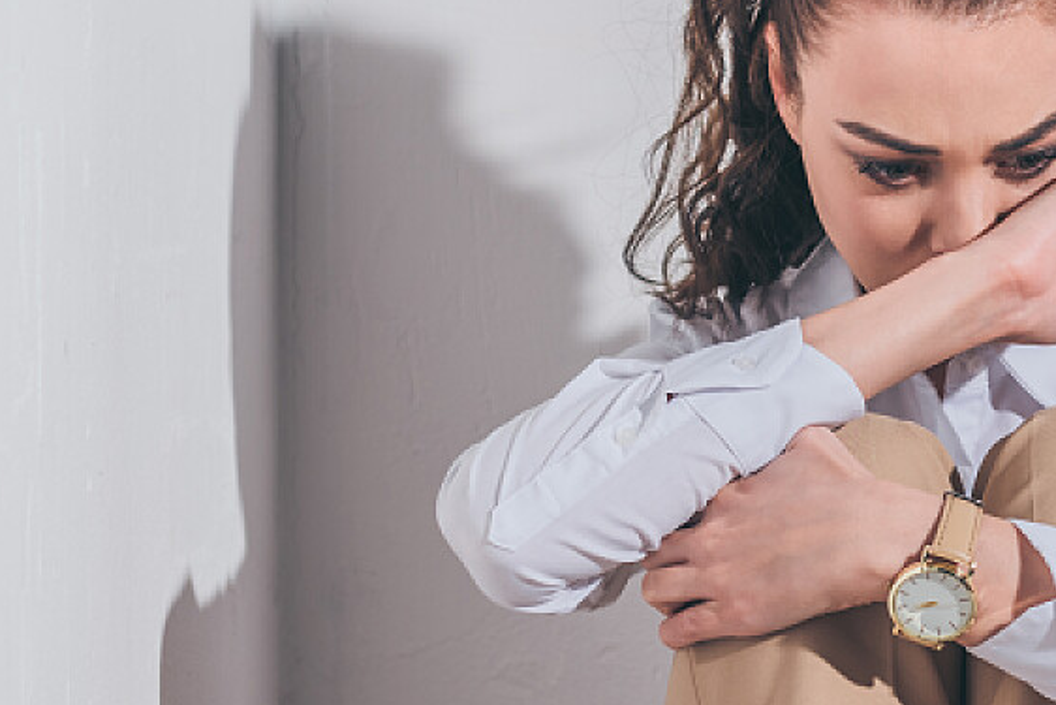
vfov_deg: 5.7
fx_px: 7012
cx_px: 1462
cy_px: 712
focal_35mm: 239
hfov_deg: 8.5
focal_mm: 70
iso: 100
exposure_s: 1/200
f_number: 5
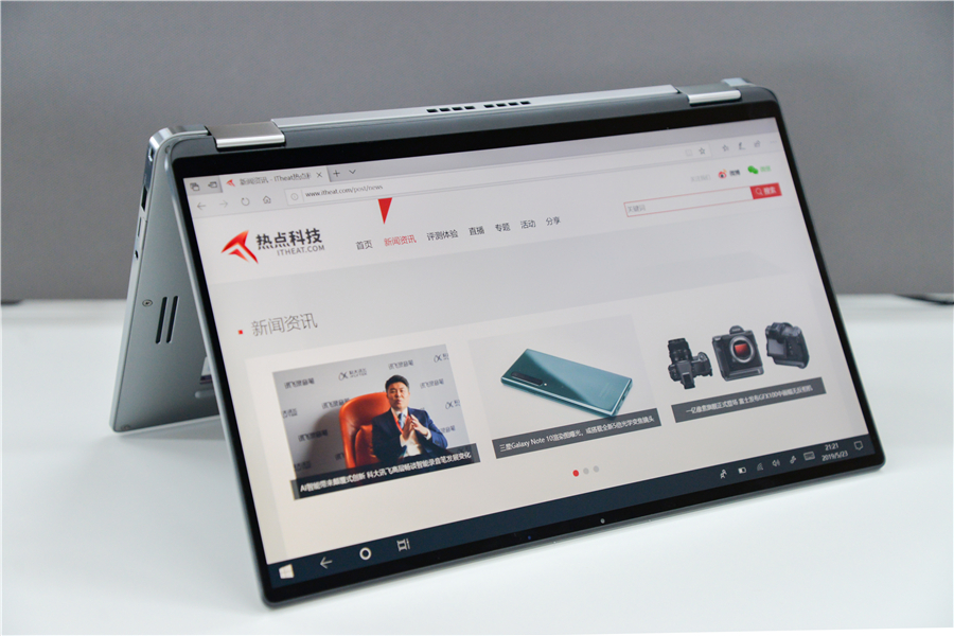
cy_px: 318
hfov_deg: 31.0
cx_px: 477
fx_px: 1722
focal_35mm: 65
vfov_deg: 20.9
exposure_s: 1/160
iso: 1000
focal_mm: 65
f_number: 4.5
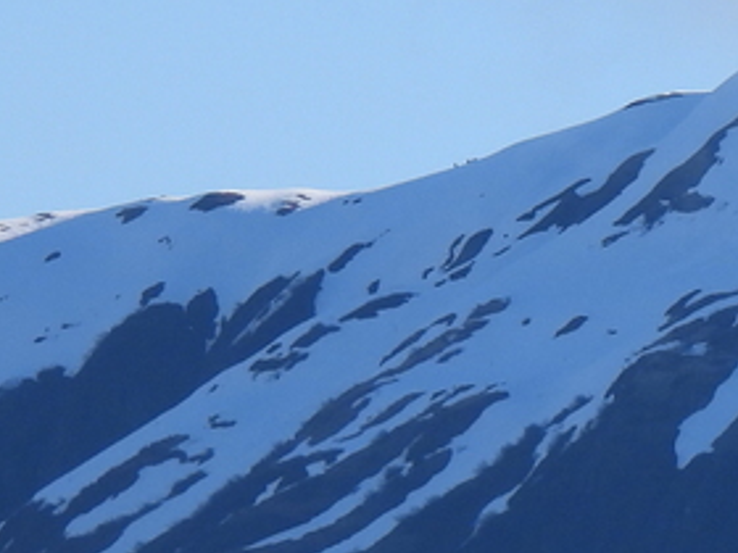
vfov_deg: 1.1
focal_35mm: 1372
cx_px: 1655
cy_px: 390
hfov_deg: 1.4
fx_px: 29251
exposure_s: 1/800
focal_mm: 53.5
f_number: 5
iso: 100
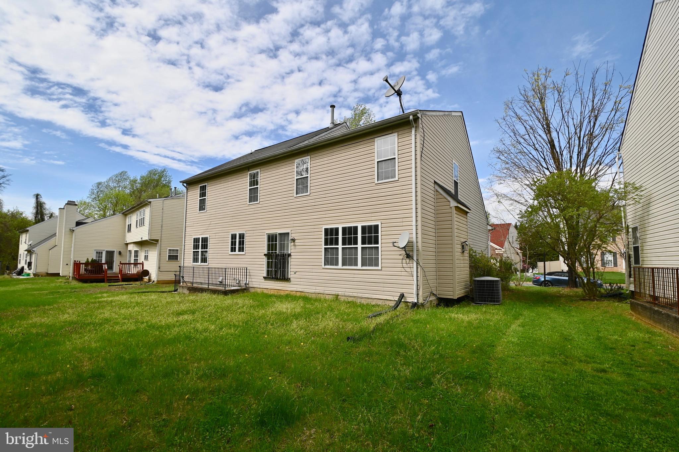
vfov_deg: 77.3
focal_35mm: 15
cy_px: 226
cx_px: 340
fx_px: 283
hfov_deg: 100.4
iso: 100
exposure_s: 1/500
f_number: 7.1
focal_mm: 10
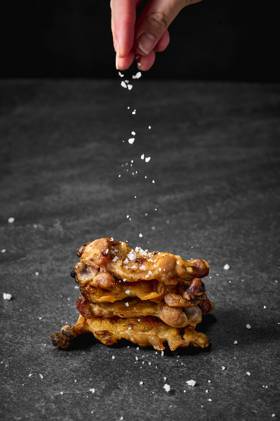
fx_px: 1225
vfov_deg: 19.5
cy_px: 210
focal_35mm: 105
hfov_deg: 13.0
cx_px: 140
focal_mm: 105
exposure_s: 1/160
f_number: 9
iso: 200
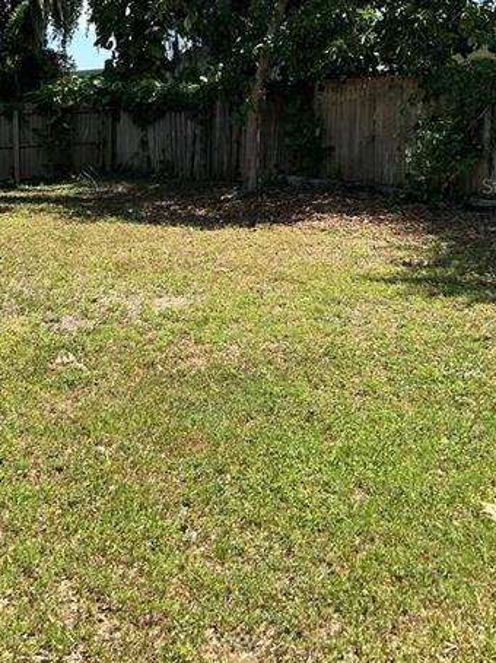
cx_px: 150
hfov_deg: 32.5
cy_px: 185
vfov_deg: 42.0
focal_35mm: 44
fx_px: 841
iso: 50
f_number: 1.5
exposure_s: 1/1779
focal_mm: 5.7
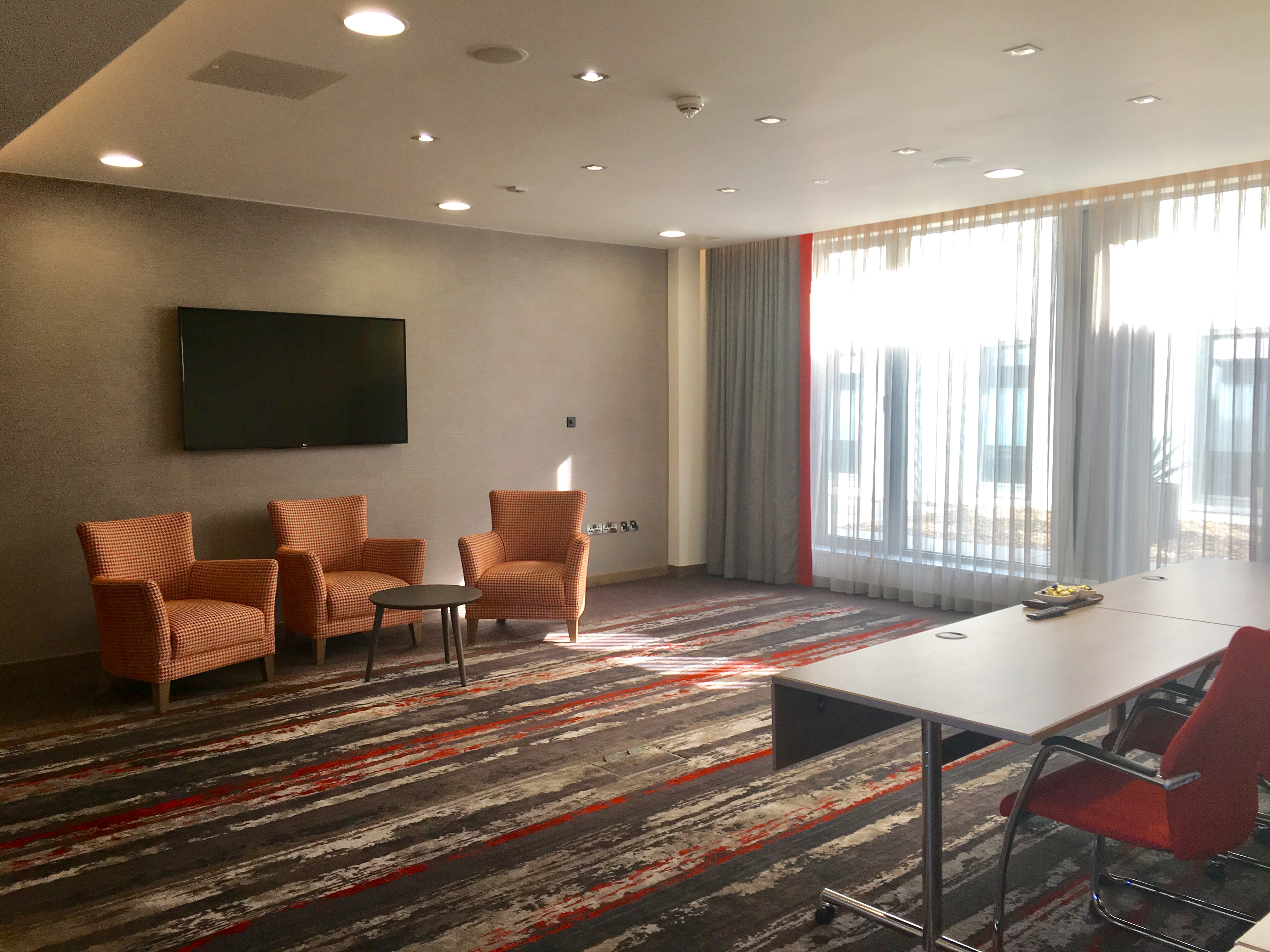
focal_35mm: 29
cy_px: 476
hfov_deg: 61.7
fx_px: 1064
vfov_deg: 48.2
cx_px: 635
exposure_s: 1/50
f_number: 2.2
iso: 32
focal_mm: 4.15
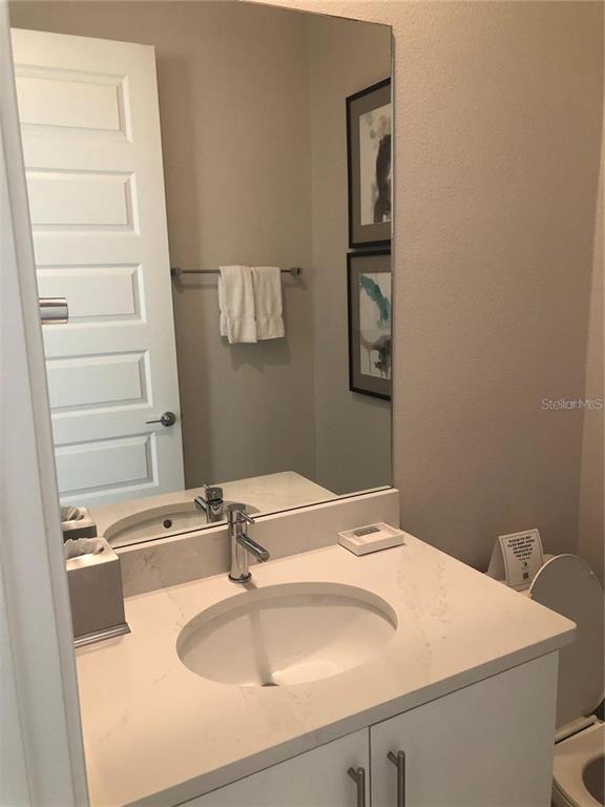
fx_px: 652
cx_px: 302
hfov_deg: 49.7
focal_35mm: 28
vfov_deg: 63.4
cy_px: 404
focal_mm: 3.99
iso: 25
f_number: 1.8
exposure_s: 1/30
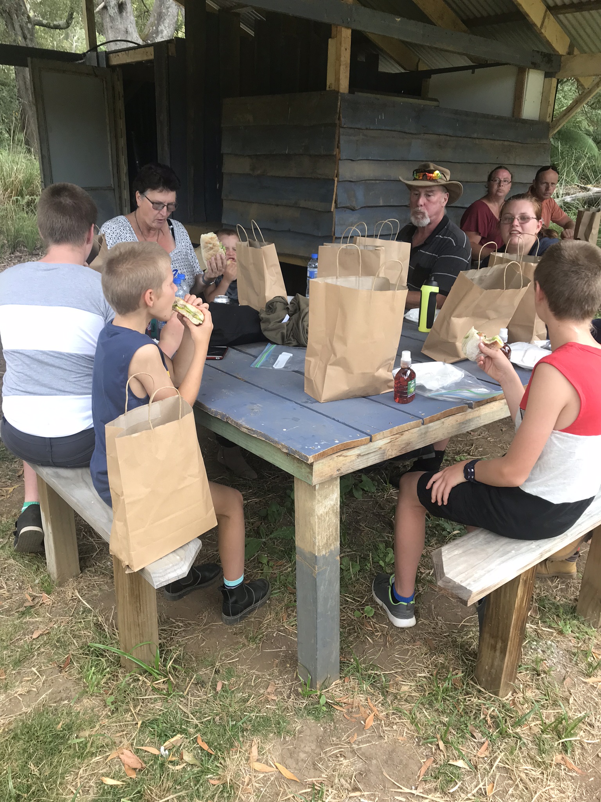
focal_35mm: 28
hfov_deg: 49.7
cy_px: 401
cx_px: 300
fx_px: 648
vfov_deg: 63.4
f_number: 1.8
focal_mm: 3.99
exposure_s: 1/107
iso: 20
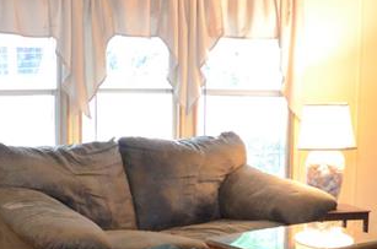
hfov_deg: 22.7
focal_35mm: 90
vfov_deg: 15.0
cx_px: 210
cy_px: 207
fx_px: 940
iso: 3200
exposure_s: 1/20
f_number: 3.5
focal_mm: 18
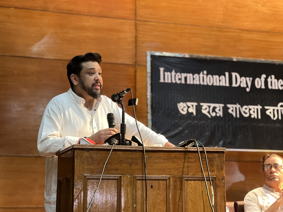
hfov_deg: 25.3
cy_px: 106
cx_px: 142
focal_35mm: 77
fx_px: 630
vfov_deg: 19.1
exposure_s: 1/14
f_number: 2.8
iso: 500
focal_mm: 9
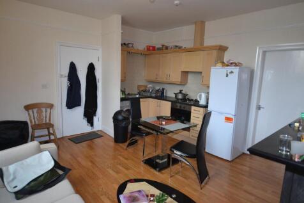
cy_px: 102
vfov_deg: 59.5
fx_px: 177
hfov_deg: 81.2
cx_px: 152
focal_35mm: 21
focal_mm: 14
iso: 1250
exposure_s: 1/60
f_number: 3.5
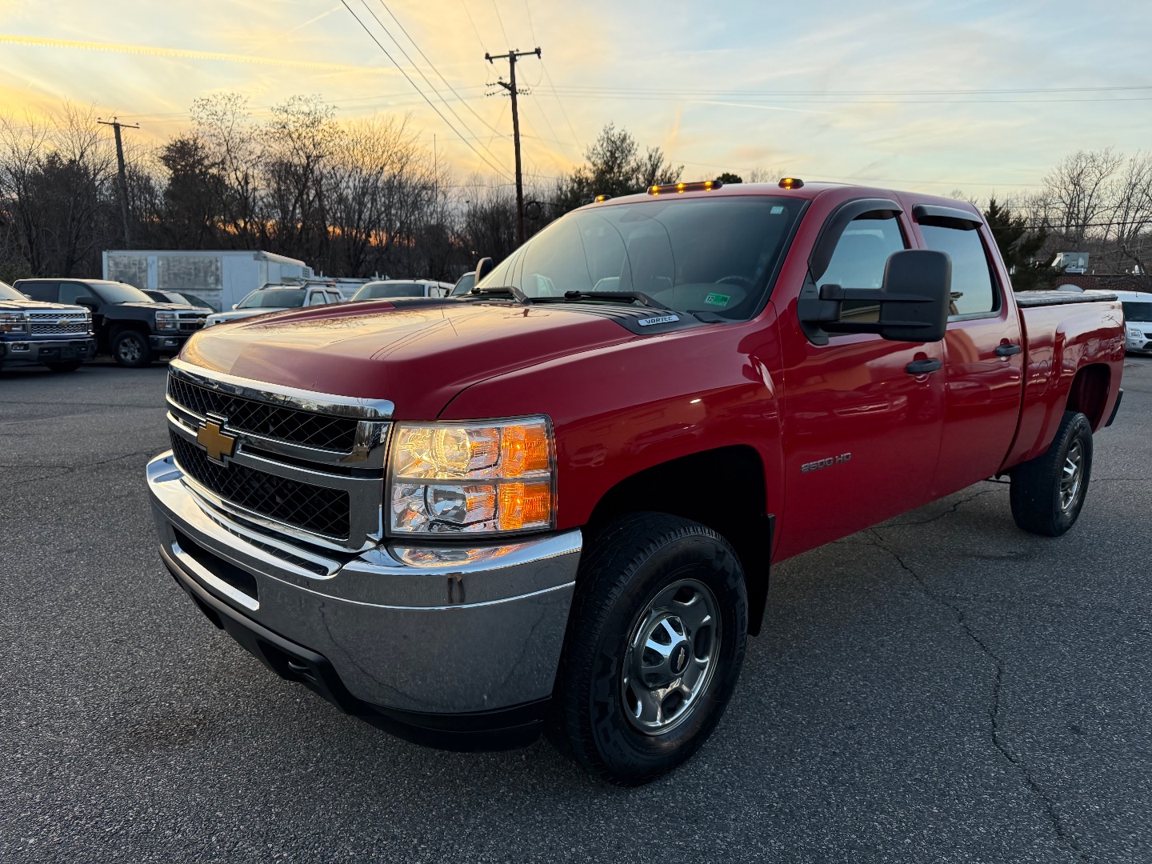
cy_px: 432
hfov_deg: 71.6
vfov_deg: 56.8
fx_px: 799
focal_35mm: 24
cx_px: 576
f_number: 1.78
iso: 160
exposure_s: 1/238
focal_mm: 6.76
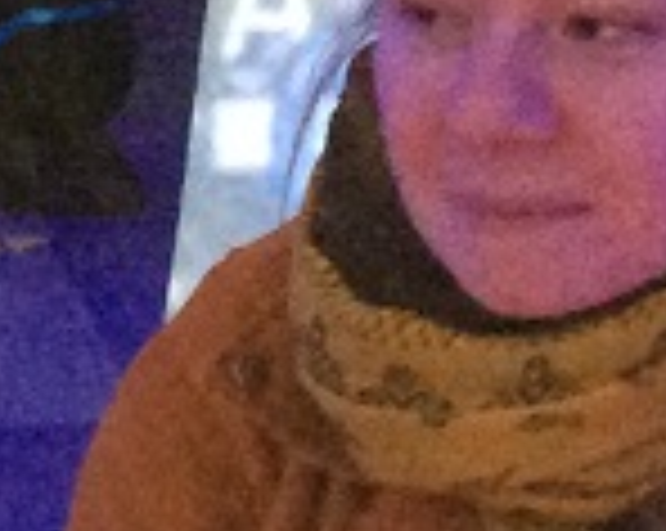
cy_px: 781
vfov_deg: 6.9
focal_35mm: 219
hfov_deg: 7.9
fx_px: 4311
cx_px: -1159
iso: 250
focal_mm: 3.3
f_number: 2.4
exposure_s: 1/17
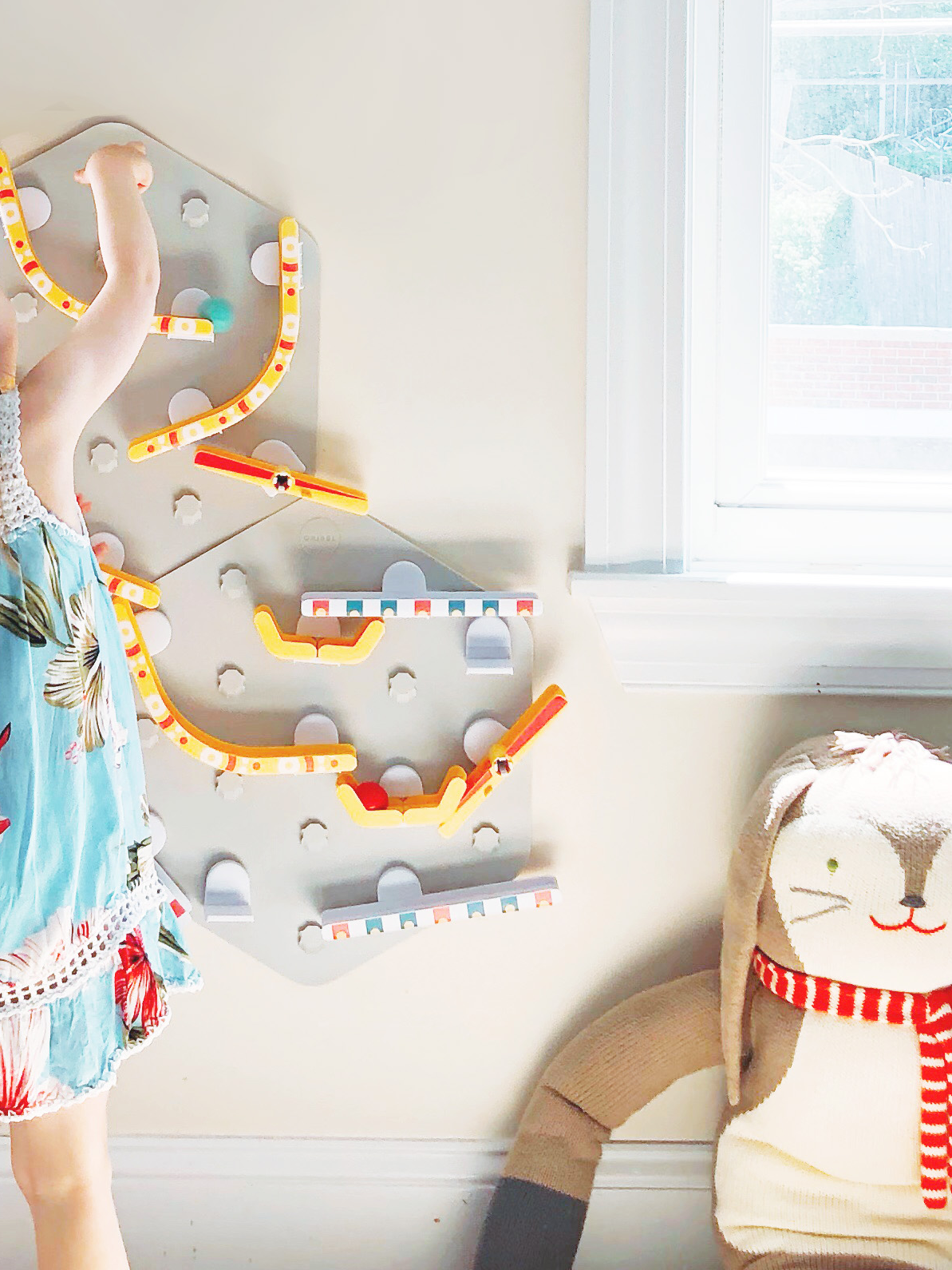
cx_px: 303
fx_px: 2603
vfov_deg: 26.5
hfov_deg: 20.6
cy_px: 120
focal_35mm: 71
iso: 20
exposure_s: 1/120
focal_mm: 4
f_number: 1.8
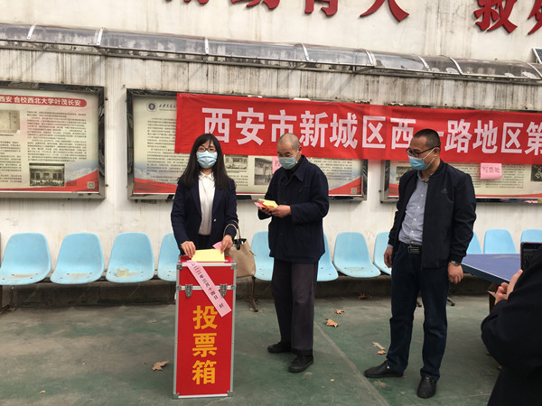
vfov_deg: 48.2
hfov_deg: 61.7
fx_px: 454
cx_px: 271
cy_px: 203
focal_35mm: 29
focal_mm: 4.15
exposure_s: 1/620
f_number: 2.2
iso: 25
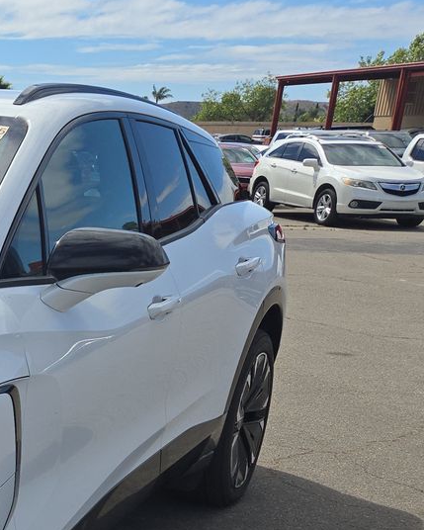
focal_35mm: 67
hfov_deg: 19.2
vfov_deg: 27.1
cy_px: 494
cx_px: -256
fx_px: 1051
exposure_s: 1/2722
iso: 25
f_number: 1.8
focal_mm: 5.4
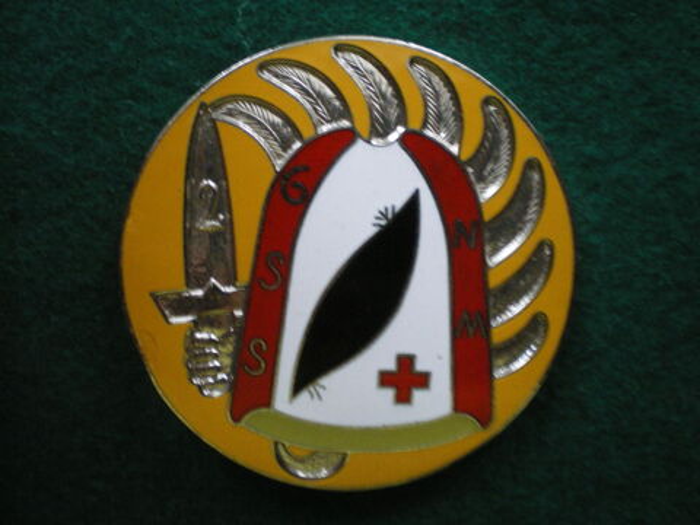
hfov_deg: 49.0
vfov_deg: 37.7
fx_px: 768
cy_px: 262
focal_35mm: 38
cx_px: 350
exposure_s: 1/13
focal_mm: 6.3
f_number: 3.1
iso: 400
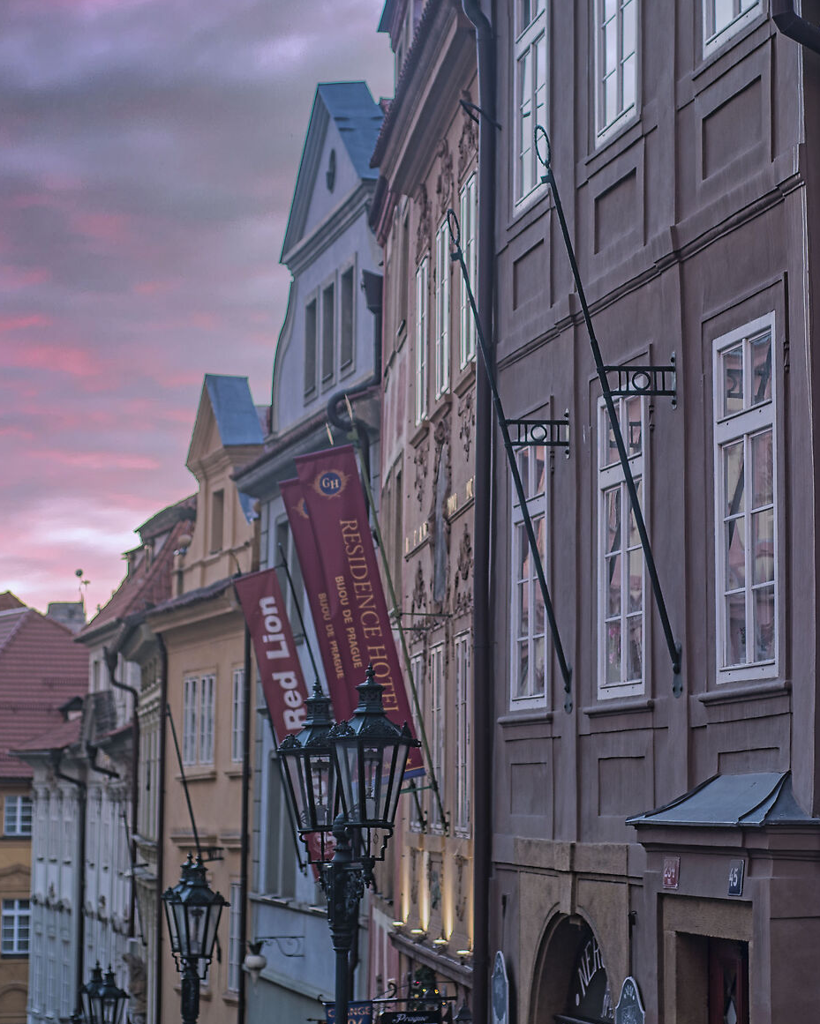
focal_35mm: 97
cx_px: 576
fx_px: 2942
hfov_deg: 15.8
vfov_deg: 19.7
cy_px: 381
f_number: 2.8
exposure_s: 1/80
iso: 100
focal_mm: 50
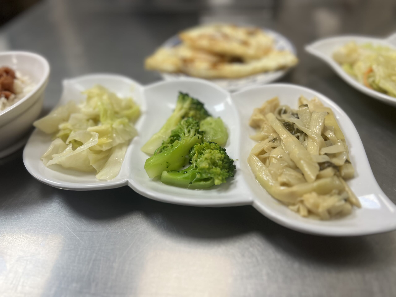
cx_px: 198
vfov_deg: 53.1
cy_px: 148
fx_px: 297
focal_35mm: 26
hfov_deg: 67.3
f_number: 1.5
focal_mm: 5.7
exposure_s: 1/120
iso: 80
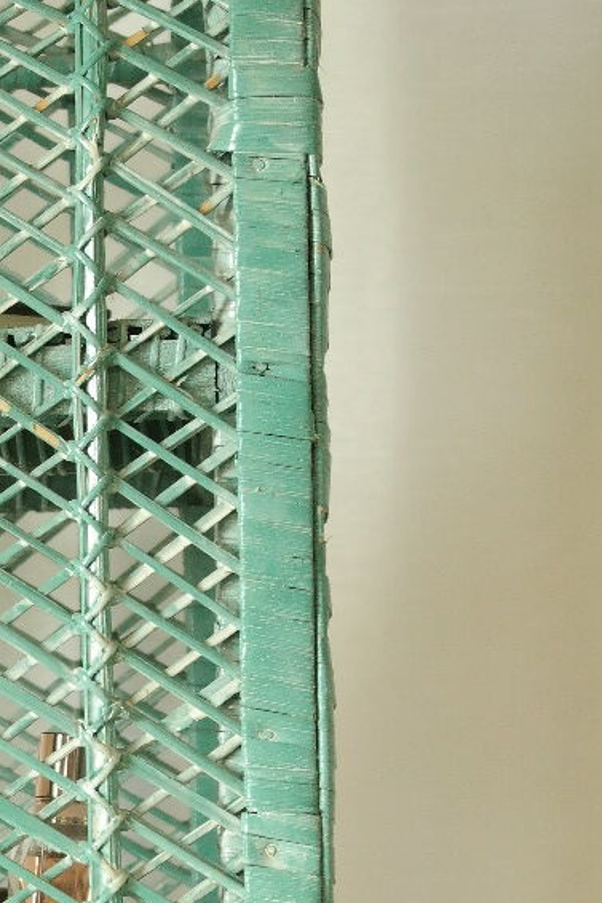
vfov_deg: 11.4
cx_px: -255
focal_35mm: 177
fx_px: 4442
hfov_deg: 7.6
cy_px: 1074
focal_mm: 38
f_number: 5.6
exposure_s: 1/30
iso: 800
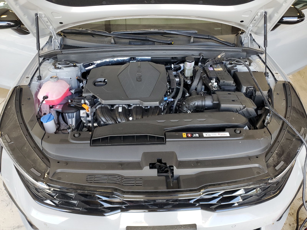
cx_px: 154
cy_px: 115
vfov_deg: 53.1
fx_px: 231
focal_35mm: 26
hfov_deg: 67.3
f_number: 1.5
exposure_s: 1/120
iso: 70
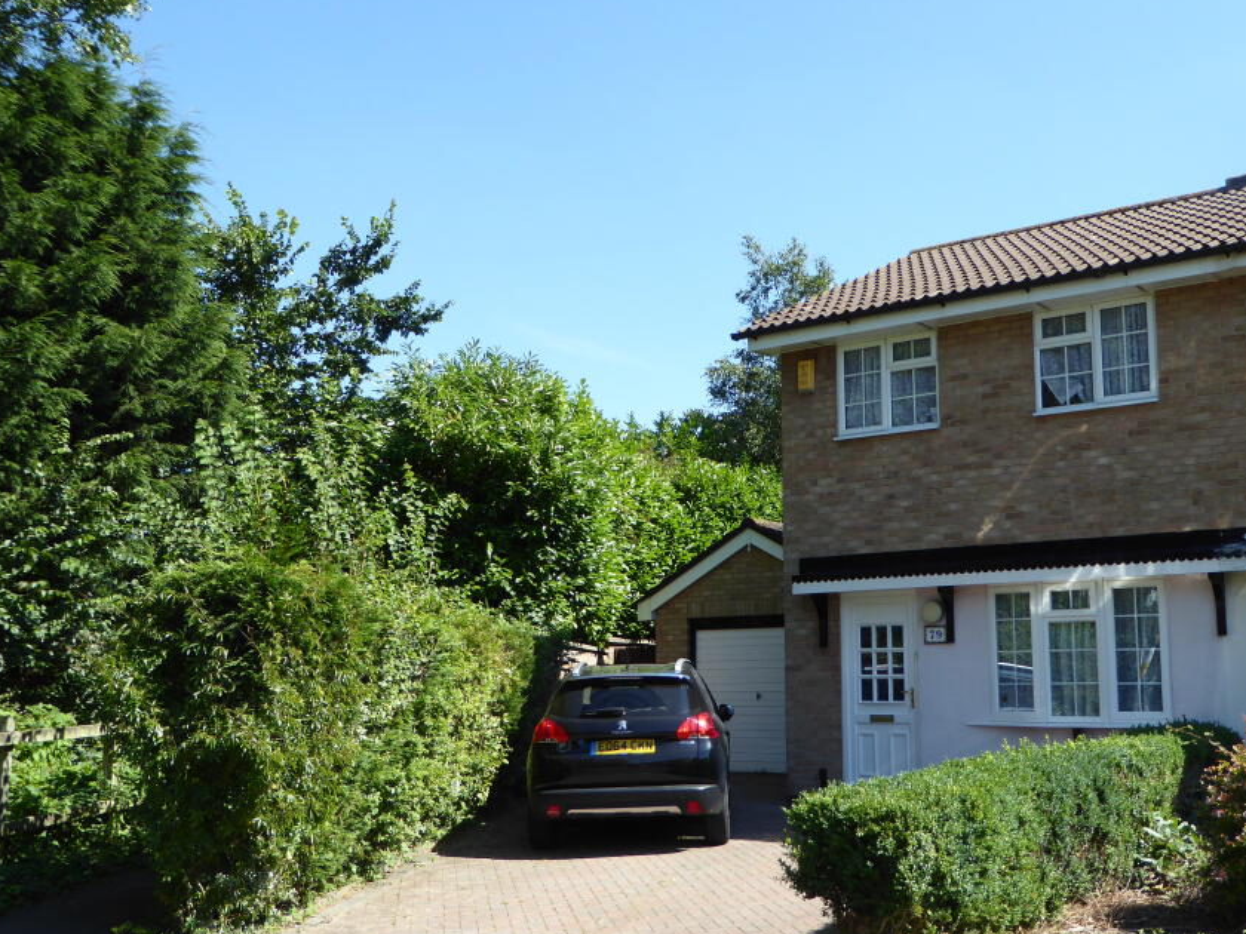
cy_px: 513
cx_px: 722
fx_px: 1404
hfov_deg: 47.7
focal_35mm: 39
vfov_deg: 36.8
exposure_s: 1/400
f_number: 3.5
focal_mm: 5.4
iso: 100
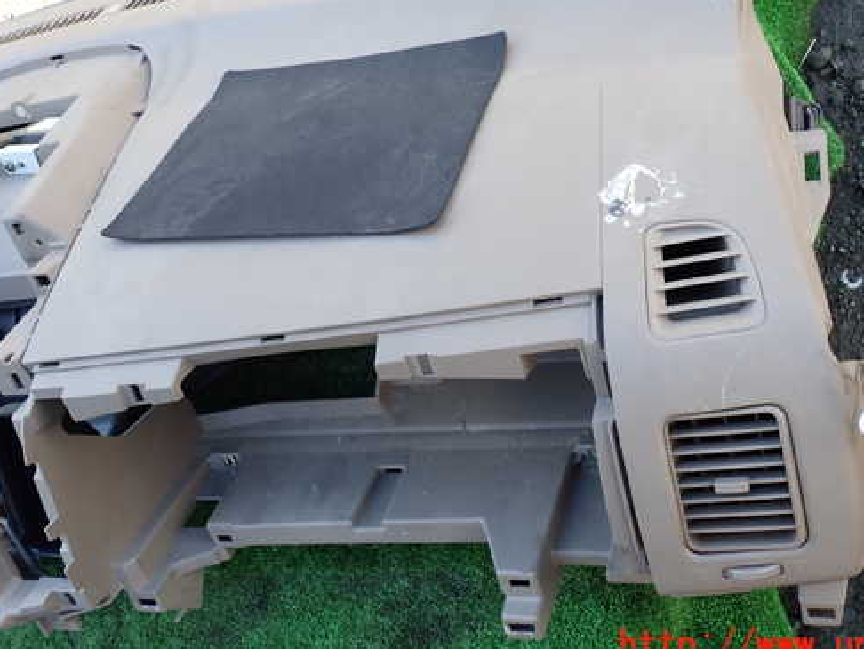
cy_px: 268
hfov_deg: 50.0
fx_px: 924
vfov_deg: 38.6
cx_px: 487
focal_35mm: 37
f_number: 3.2
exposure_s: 1/80
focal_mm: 5.4
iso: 100
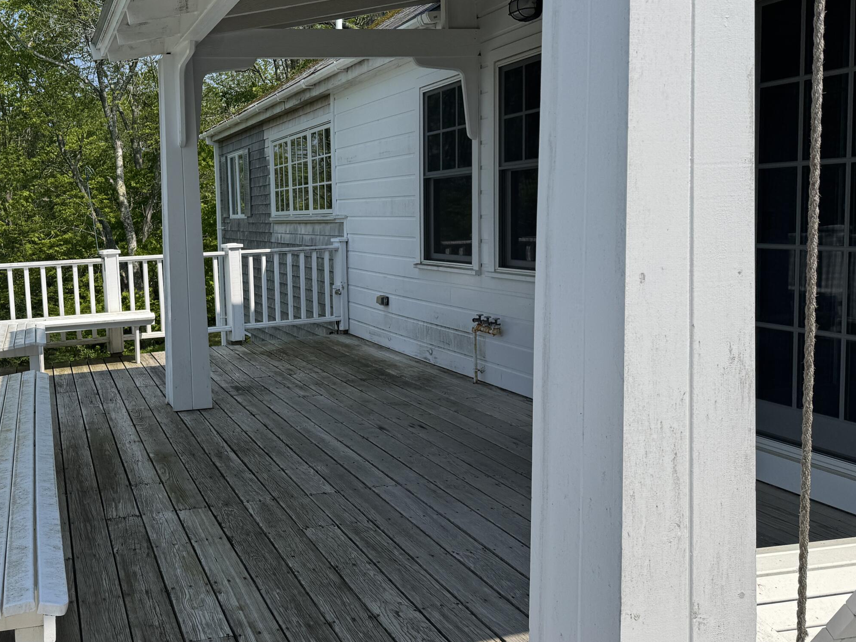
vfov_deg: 39.6
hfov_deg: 49.8
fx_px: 890
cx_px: 239
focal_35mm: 36
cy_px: 294
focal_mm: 6.76
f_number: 1.78
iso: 80
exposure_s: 1/6410
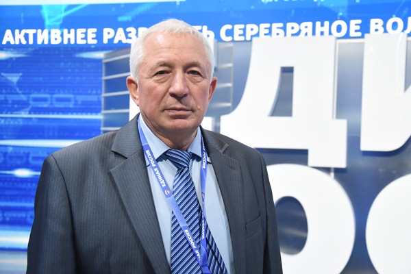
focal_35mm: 63
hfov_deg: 31.9
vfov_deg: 21.6
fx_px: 719
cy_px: 137
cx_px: 206
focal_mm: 42
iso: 1600
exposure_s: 1/125
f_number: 5
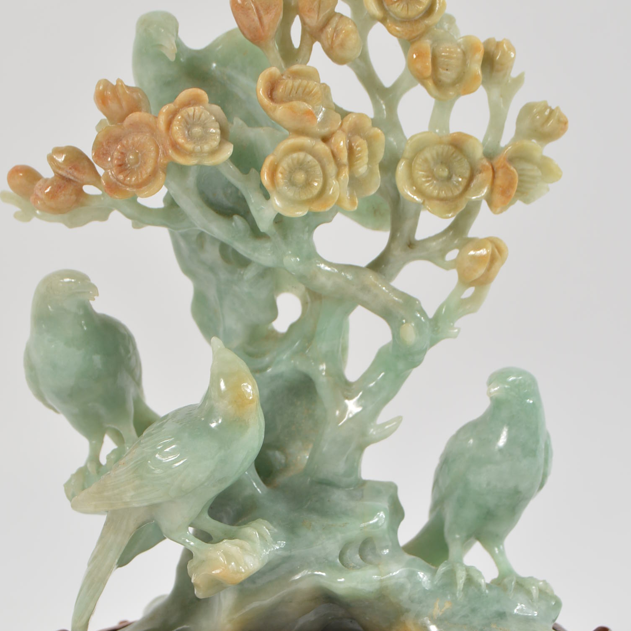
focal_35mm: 117
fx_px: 2413
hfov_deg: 14.9
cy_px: 428
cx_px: 318
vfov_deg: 14.9
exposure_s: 1/80
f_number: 7.1
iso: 100
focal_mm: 46
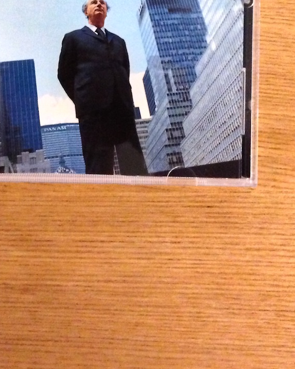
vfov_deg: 24.9
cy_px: -16
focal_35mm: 72
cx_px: 71
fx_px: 786
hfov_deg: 21.1
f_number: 2.4
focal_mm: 4.13
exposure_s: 1/15
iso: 800
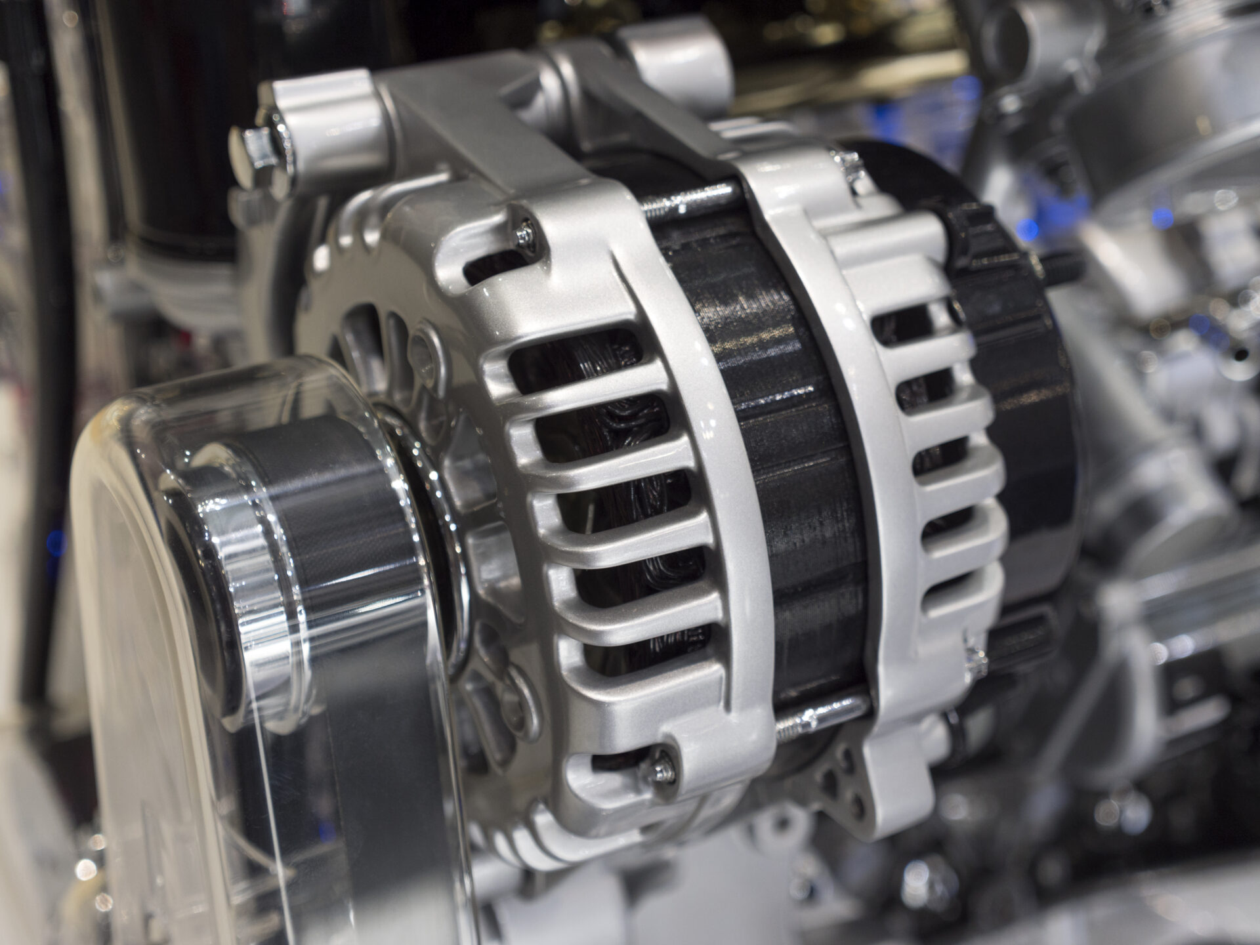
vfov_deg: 24.4
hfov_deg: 32.2
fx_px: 2184
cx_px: 630
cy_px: 472
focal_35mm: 60
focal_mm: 30
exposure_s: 1/100
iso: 400
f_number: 2.8
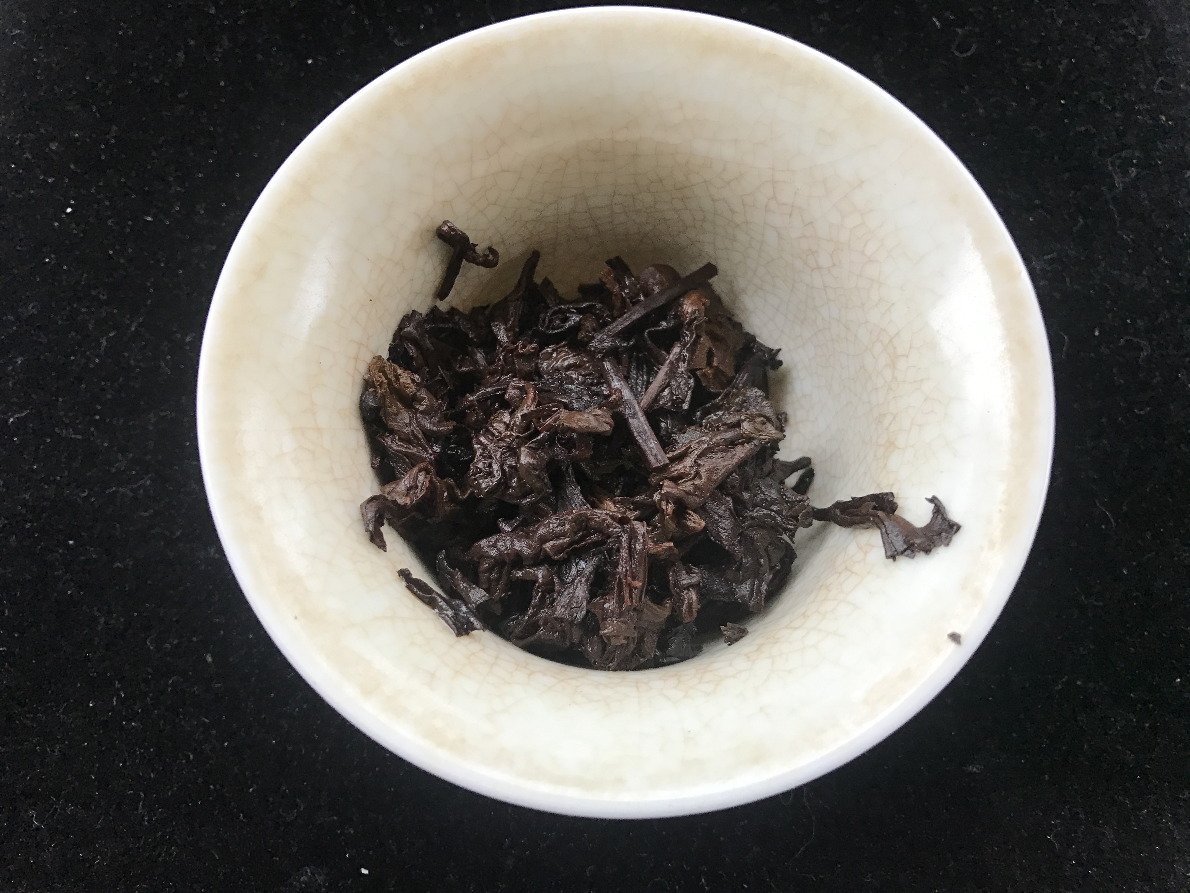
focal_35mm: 28
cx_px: 595
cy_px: 446
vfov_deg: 49.7
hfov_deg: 63.4
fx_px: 963
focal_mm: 3.99
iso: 32
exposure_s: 1/33
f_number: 1.8
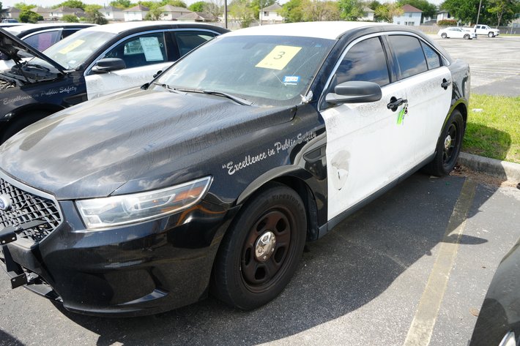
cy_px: 173
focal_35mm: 28
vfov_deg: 46.4
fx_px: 404
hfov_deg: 65.5
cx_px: 260
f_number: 8
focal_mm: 28
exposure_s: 1/100
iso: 100
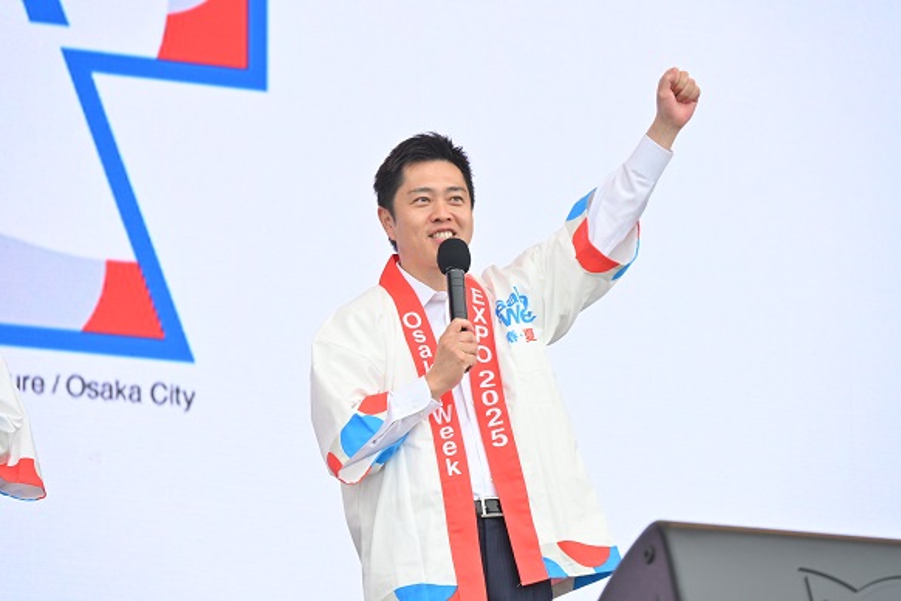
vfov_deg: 6.9
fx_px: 5005
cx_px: 450
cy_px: 300
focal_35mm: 200
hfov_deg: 10.3
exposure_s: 1/320
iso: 800
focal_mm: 200
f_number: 9
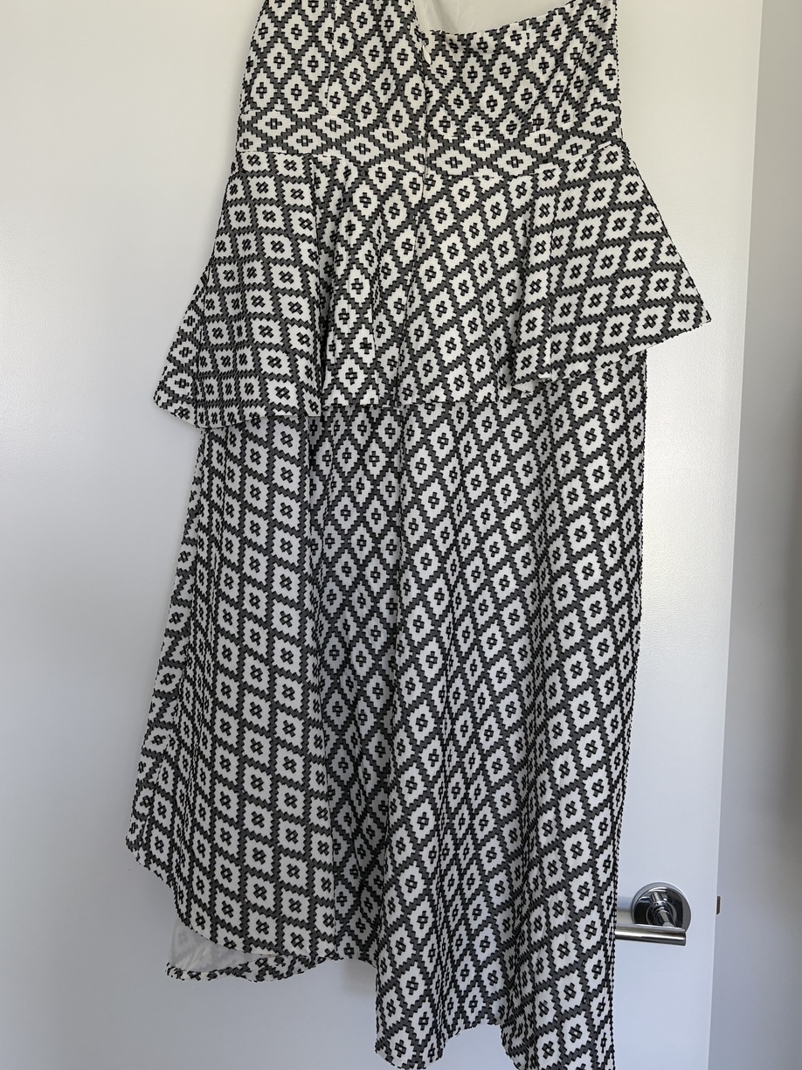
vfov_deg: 53.4
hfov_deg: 41.8
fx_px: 1050
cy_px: 402
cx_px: 396
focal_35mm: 34
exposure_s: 1/122
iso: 100
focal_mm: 5.96
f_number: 1.6
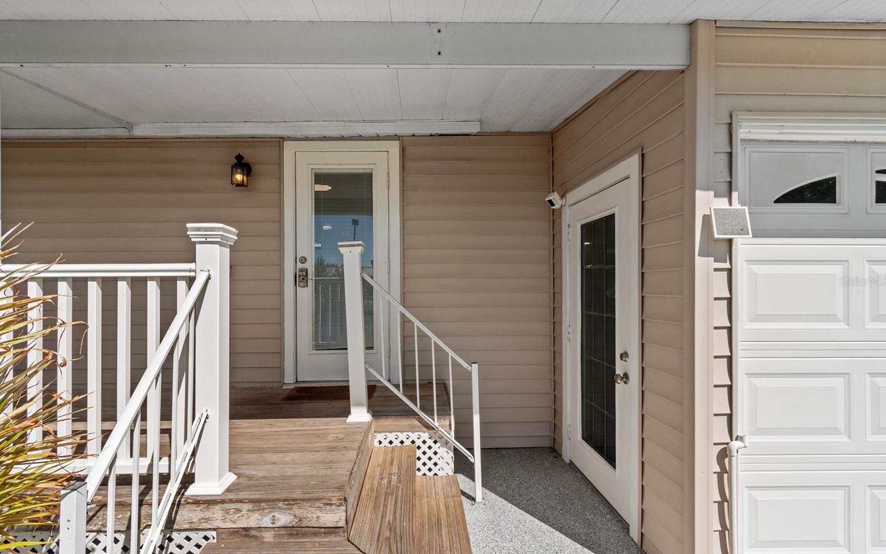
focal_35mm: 16
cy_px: 281
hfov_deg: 97.8
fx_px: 386
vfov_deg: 71.3
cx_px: 427
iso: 100
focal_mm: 10
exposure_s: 1/250
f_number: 7.1
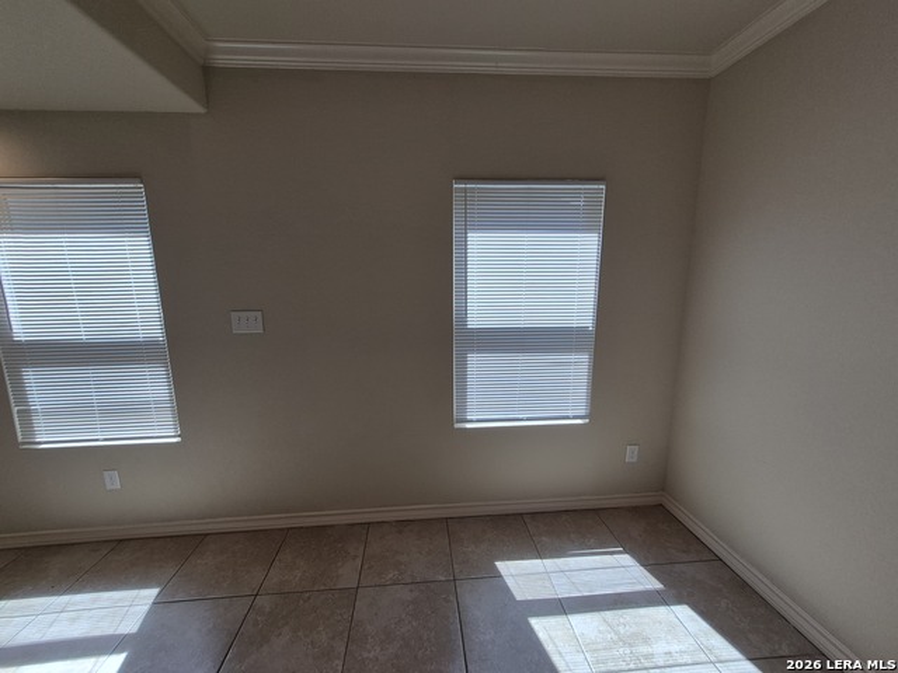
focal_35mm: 13
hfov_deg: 106.2
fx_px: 337
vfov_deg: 89.9
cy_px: 336
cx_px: 449
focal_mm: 1.74
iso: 50
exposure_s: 1/212
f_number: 2.2
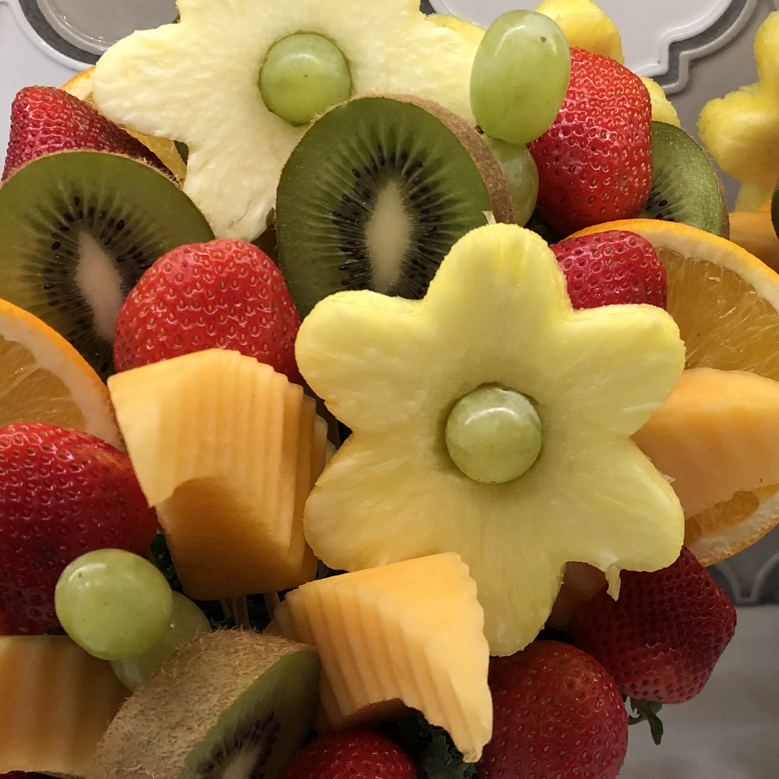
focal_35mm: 57
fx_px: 1451
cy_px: 361
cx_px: 638
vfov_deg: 30.0
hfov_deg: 29.3
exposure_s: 1/30
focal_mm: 3.99
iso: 32
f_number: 1.8
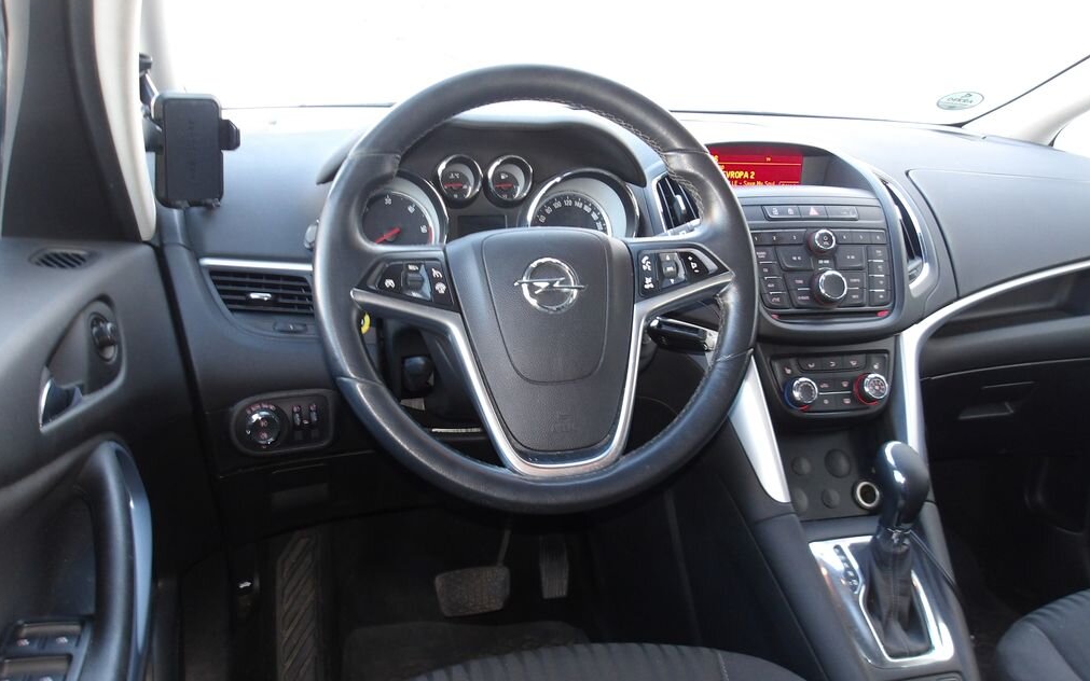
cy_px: 302
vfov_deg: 43.1
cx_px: 548
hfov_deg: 64.6
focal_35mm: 29
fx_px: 862
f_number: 3
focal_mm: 4.9
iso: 200
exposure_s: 1/26
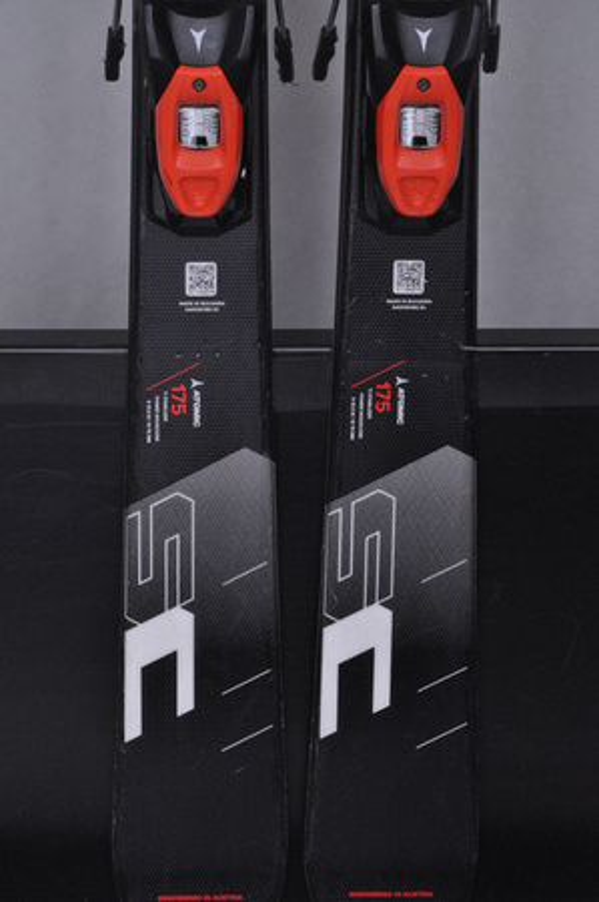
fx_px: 3002
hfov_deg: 11.4
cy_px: 451
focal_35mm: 120
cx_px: 300
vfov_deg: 17.1
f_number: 9.5
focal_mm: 80
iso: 3200
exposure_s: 1/125
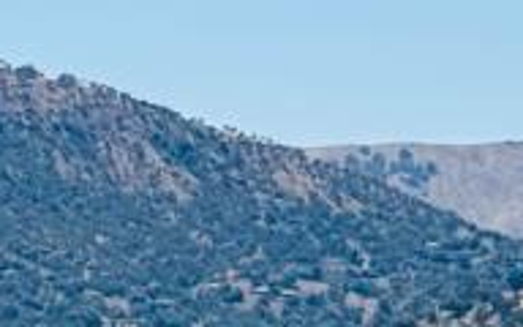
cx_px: 365
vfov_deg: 3.3
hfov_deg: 5.3
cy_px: 748
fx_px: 5659
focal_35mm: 397
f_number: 1.78
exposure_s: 1/5848
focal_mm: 6.76
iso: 64
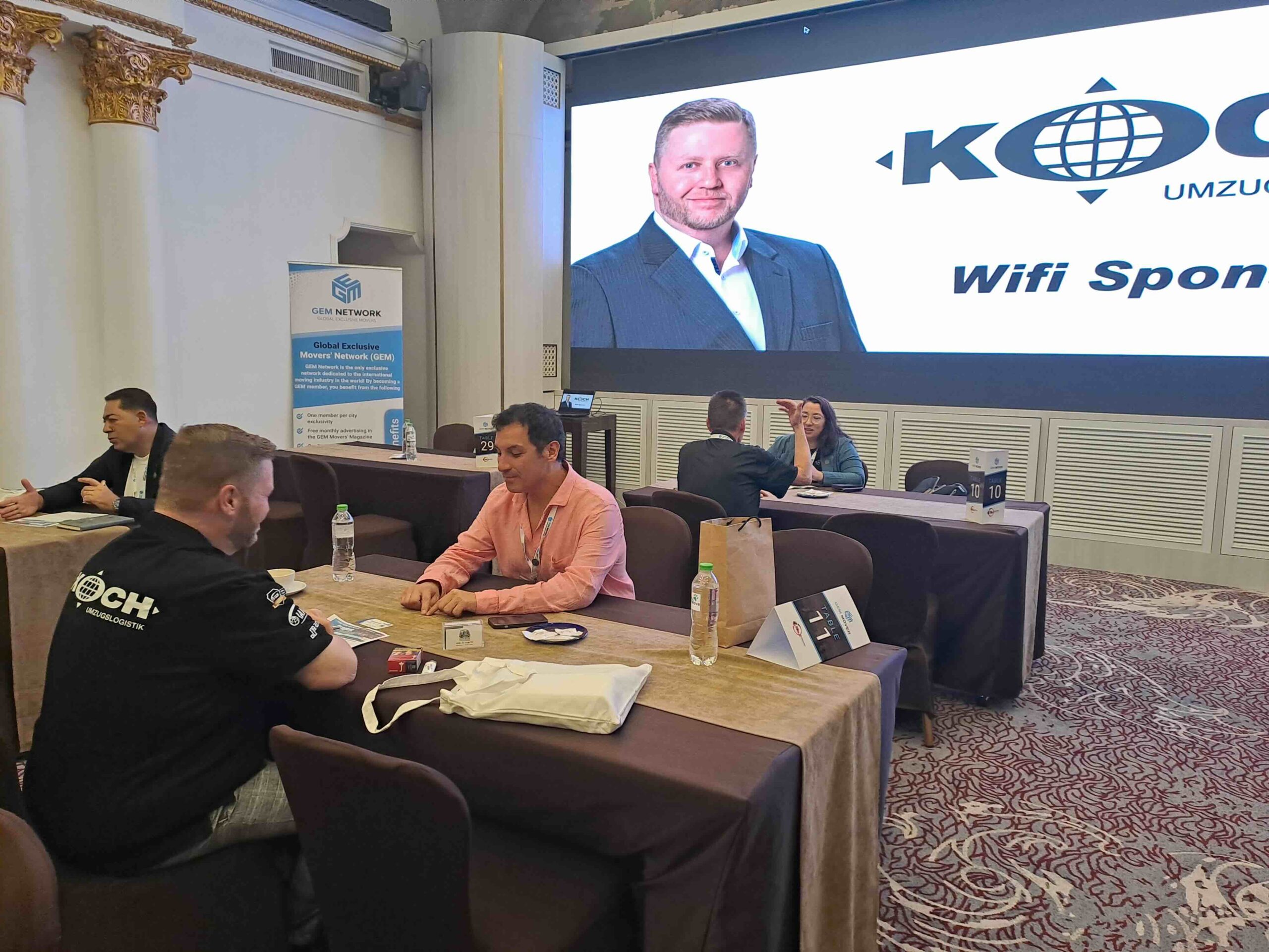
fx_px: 916
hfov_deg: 69.4
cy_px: 476
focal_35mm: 25
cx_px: 634
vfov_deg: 54.9
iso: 160
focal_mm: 4.65
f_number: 1.8
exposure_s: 1/50
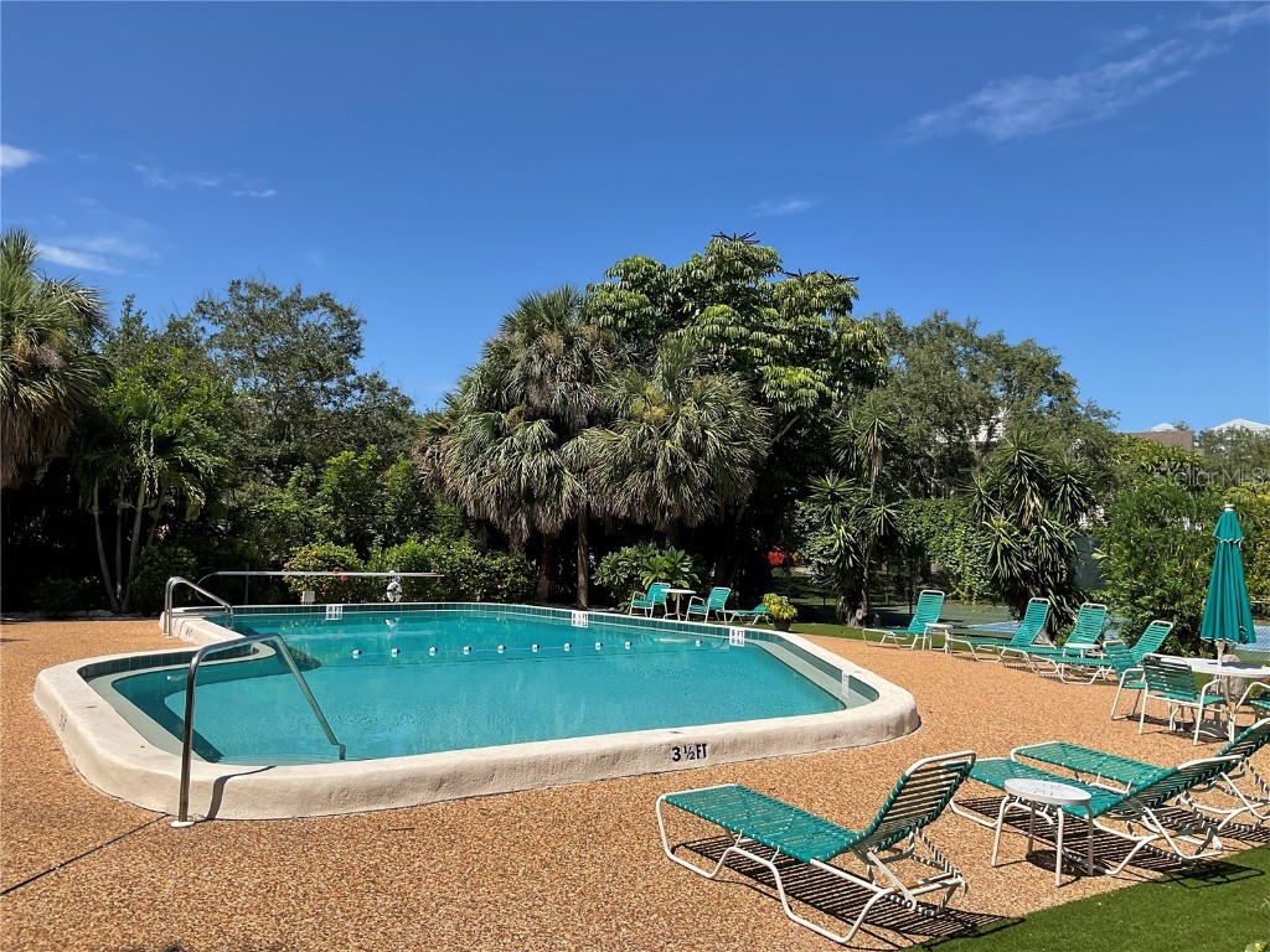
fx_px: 1064
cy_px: 476
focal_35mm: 29
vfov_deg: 48.2
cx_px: 635
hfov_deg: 61.7
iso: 16
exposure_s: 1/2227
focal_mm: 3
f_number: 1.8
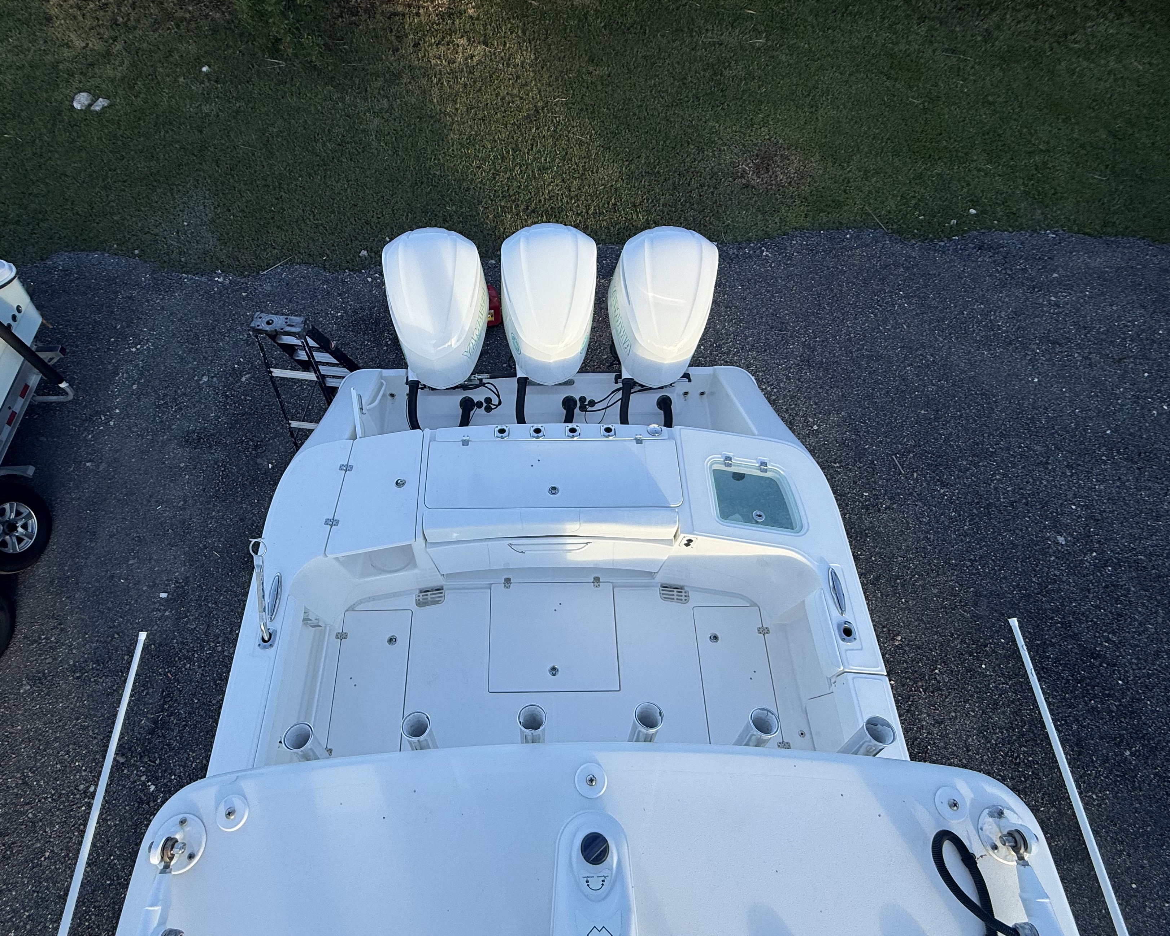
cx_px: 543
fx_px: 589
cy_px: 509
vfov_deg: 76.8
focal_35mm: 17
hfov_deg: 89.5
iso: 50
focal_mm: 2.22
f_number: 2.2
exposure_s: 1/672
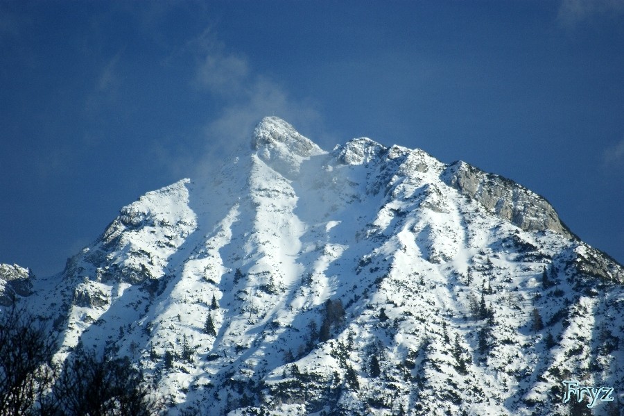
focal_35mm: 315
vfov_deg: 4.4
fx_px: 5457
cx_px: 312
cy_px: 208
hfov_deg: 6.5
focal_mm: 210
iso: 100
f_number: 4.5
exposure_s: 1/320
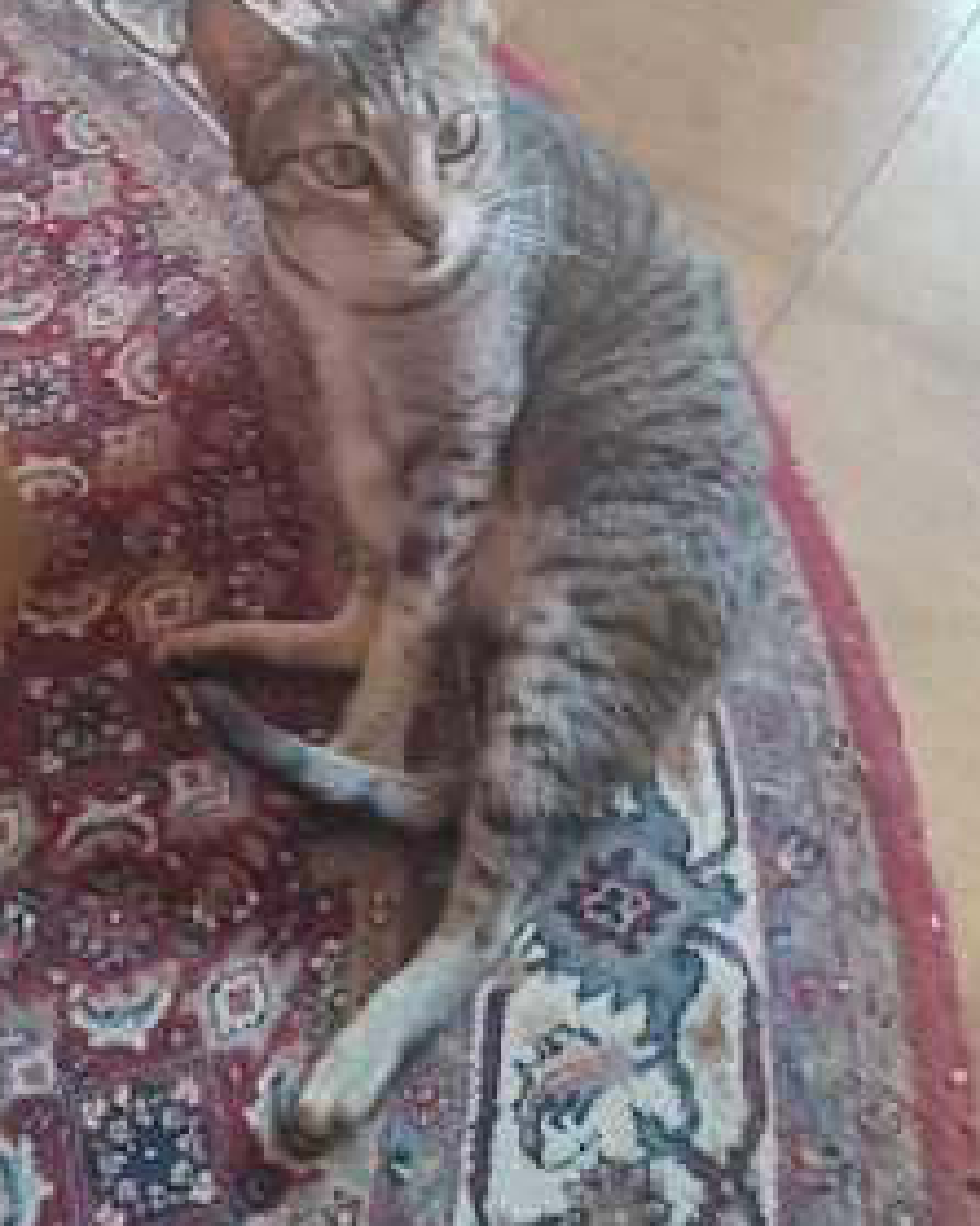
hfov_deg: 42.0
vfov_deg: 50.8
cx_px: 396
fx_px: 1270
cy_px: 431
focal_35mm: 35
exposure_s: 1/20
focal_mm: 6.04
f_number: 1.9
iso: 358
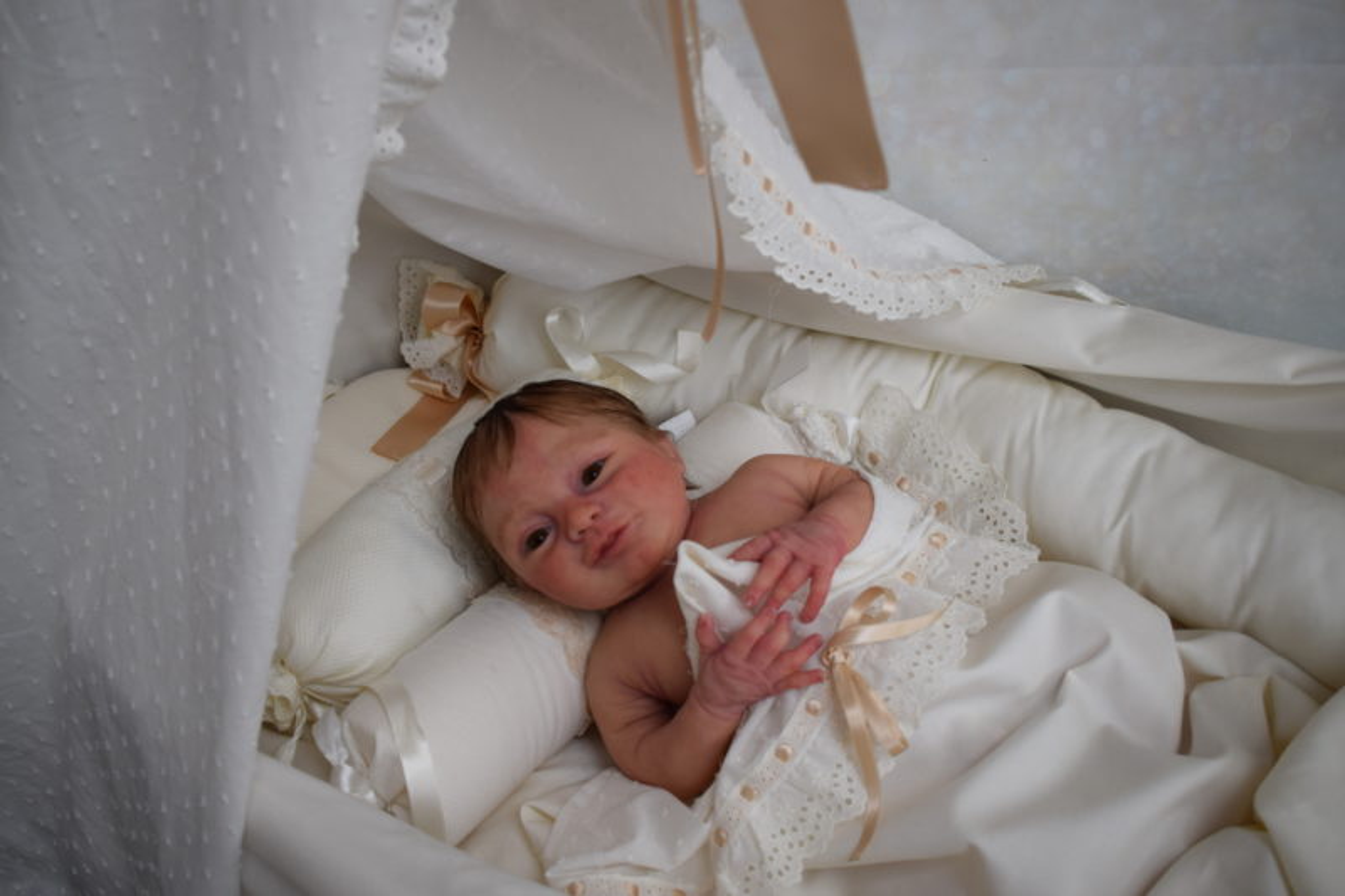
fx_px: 1457
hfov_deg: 49.6
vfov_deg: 34.2
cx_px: 672
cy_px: 448
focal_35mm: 39
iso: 400
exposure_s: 1/100
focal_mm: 26
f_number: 5
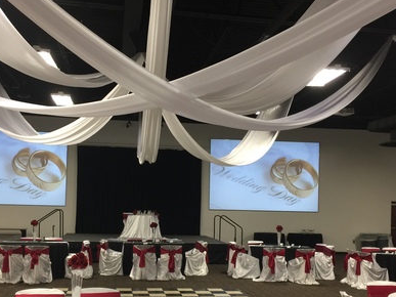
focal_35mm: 45
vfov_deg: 31.9
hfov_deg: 42.0
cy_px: 201
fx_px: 515
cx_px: 170
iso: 50
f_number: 2.2
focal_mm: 4.15
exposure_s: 1/15
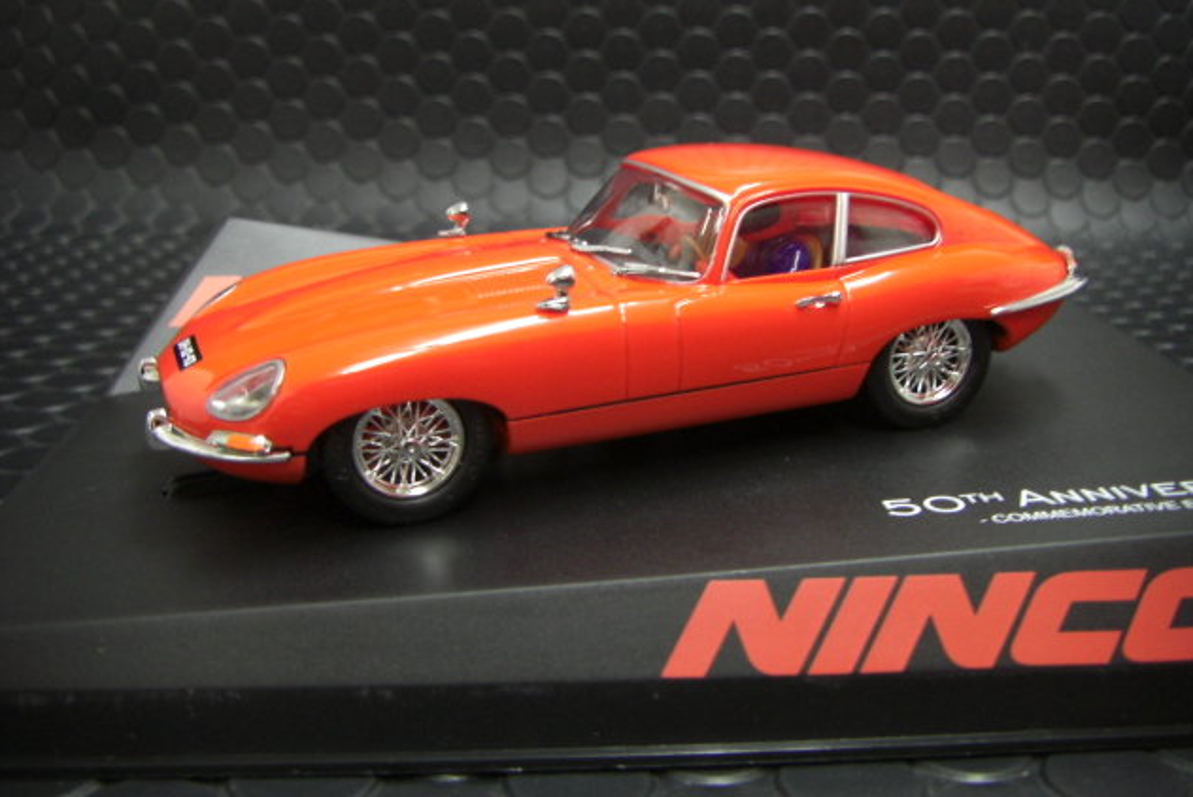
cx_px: 598
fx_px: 1326
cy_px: 374
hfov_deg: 48.4
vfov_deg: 33.4
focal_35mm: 40
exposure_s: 1/15
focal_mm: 6.3
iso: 200
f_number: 3.4
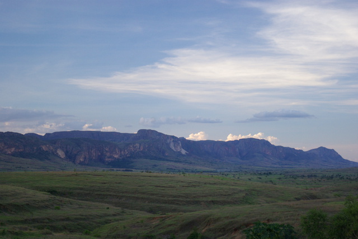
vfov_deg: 16.6
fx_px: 821
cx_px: 179
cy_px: 120
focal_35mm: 82
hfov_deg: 24.6
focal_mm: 55
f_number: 5.6
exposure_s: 1/60
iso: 400
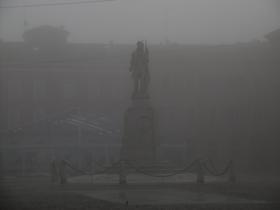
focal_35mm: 104
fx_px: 841
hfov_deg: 18.9
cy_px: 105
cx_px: 140
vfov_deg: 14.2
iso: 100
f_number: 4.8
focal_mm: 18.6
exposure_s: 1/500
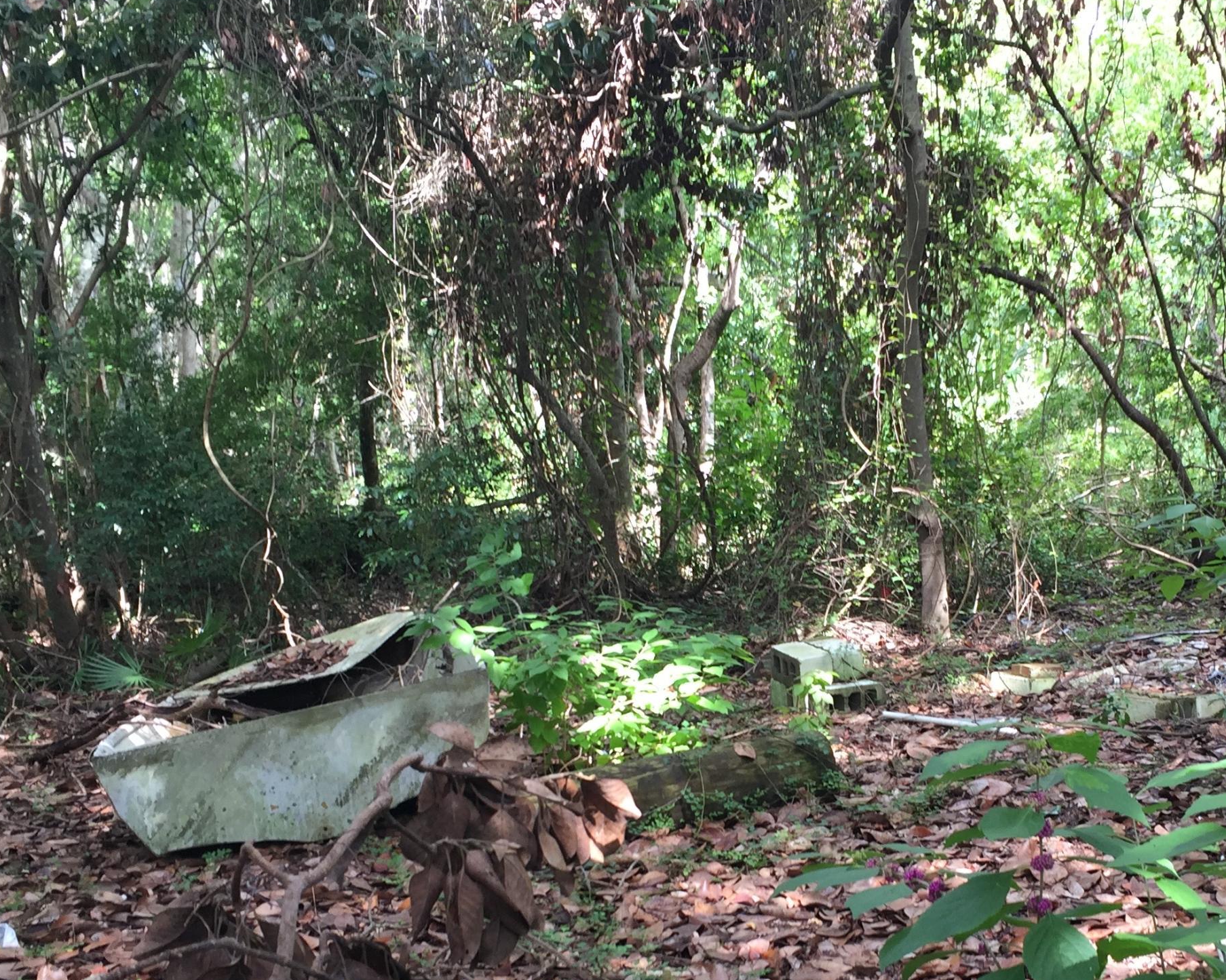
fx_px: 1705
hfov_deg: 39.3
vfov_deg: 31.6
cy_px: 721
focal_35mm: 47
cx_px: 754
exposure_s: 1/60
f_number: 2.2
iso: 40
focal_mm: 4.15
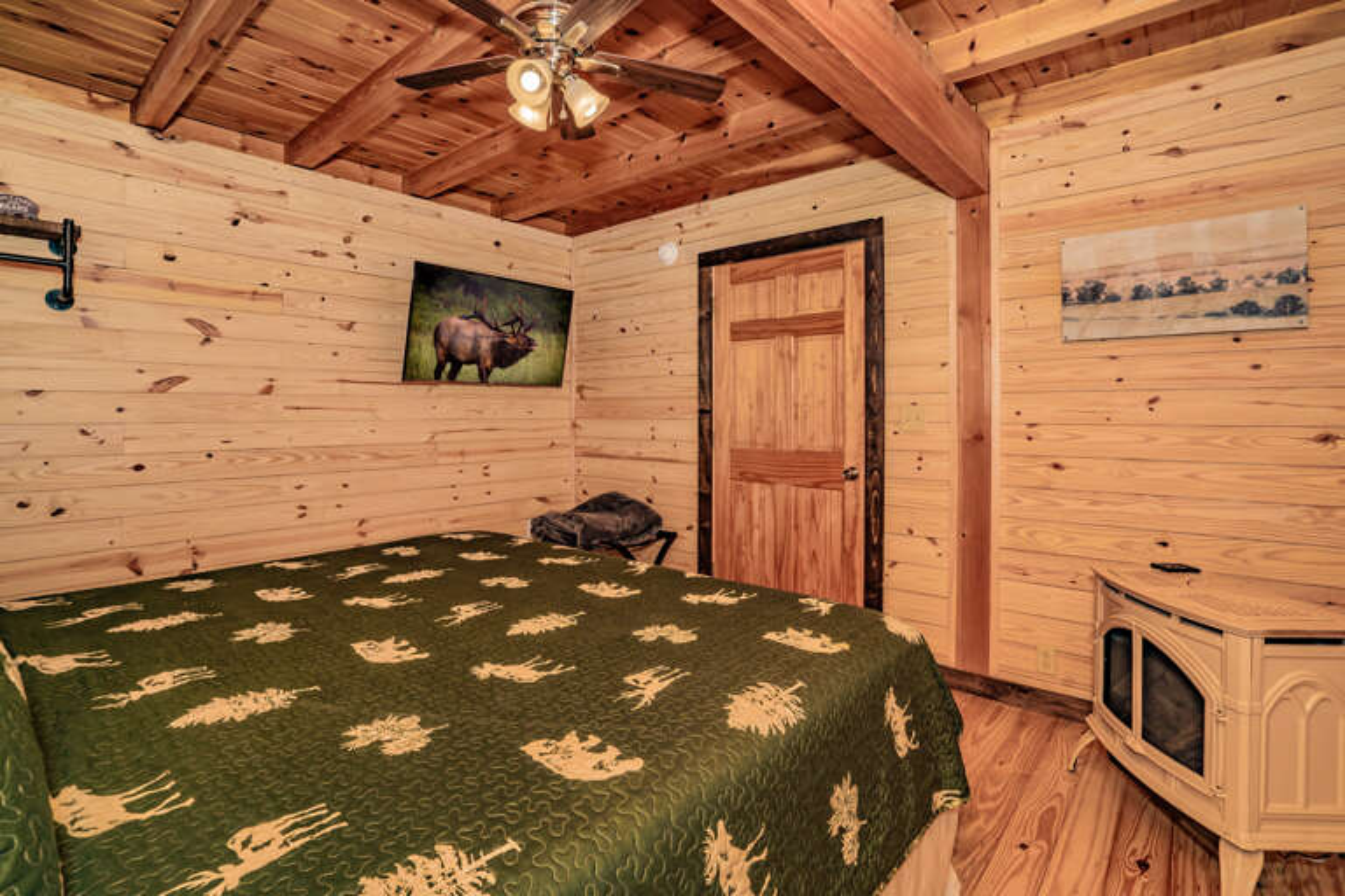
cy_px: 448
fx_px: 598
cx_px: 672
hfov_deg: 96.7
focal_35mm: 16
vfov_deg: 73.7
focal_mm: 16
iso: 640
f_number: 9
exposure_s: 1/200
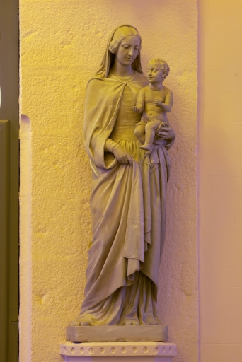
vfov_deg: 10.5
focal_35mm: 195
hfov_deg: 7.1
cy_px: 181
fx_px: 1963
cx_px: 121
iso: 100
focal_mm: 130
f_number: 11
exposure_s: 1
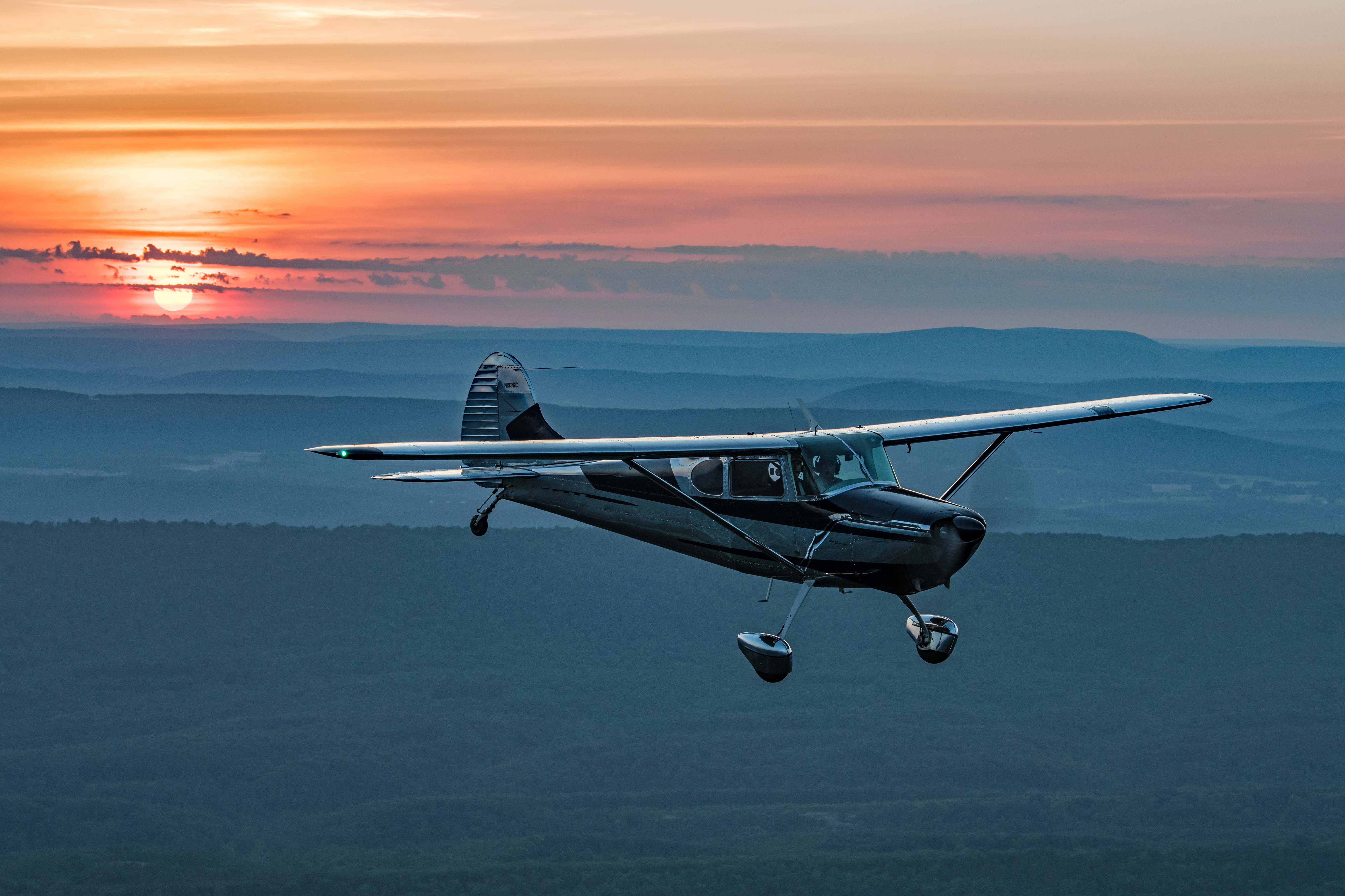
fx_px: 3923
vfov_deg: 13.0
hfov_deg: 19.5
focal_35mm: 105
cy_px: 448
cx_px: 672
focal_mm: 70
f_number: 7.1
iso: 400
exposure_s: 1/200
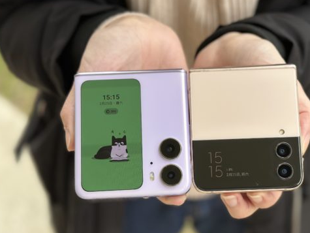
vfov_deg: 23.3
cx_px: 195
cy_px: 118
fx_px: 565
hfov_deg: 30.6
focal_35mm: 63
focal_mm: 6.86
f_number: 1.78
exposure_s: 1/719
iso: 80
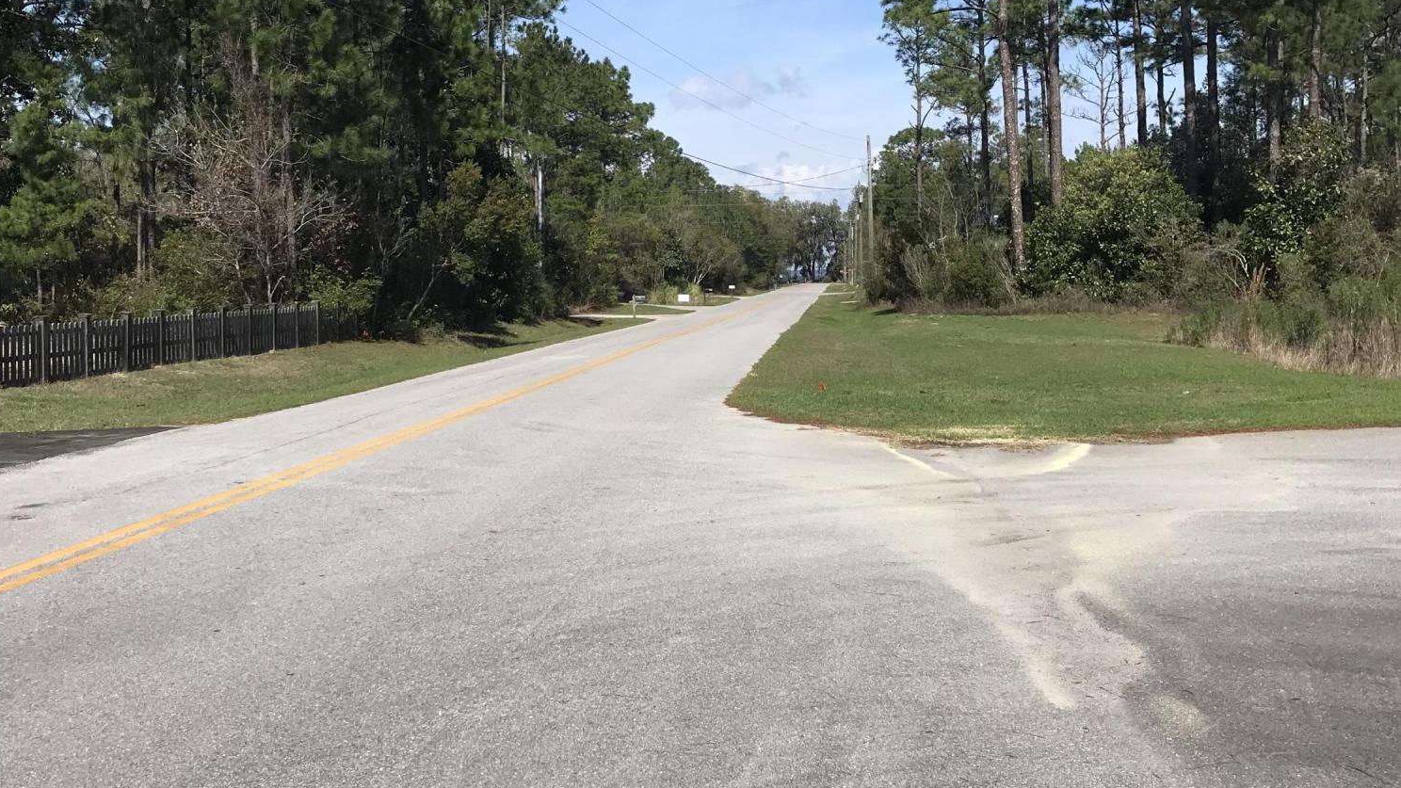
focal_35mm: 41
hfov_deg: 49.4
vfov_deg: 28.8
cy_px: 272
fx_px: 1523
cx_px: 696
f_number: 1.8
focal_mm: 3.99
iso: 20
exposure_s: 1/2907
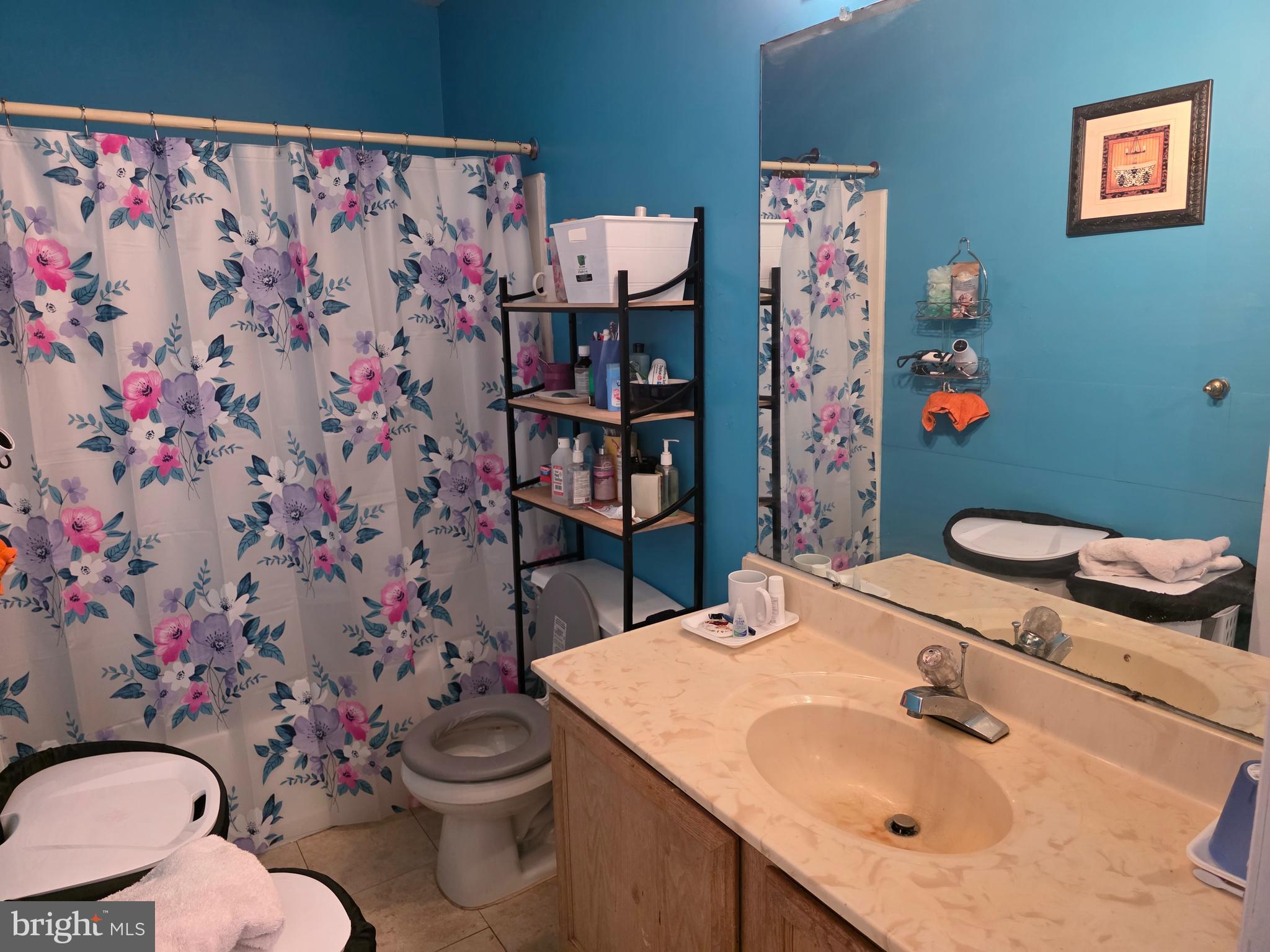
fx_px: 844
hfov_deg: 73.9
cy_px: 476
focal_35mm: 23
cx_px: 635
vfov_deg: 58.9
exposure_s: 1/120
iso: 1250
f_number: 1.7
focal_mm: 6.3
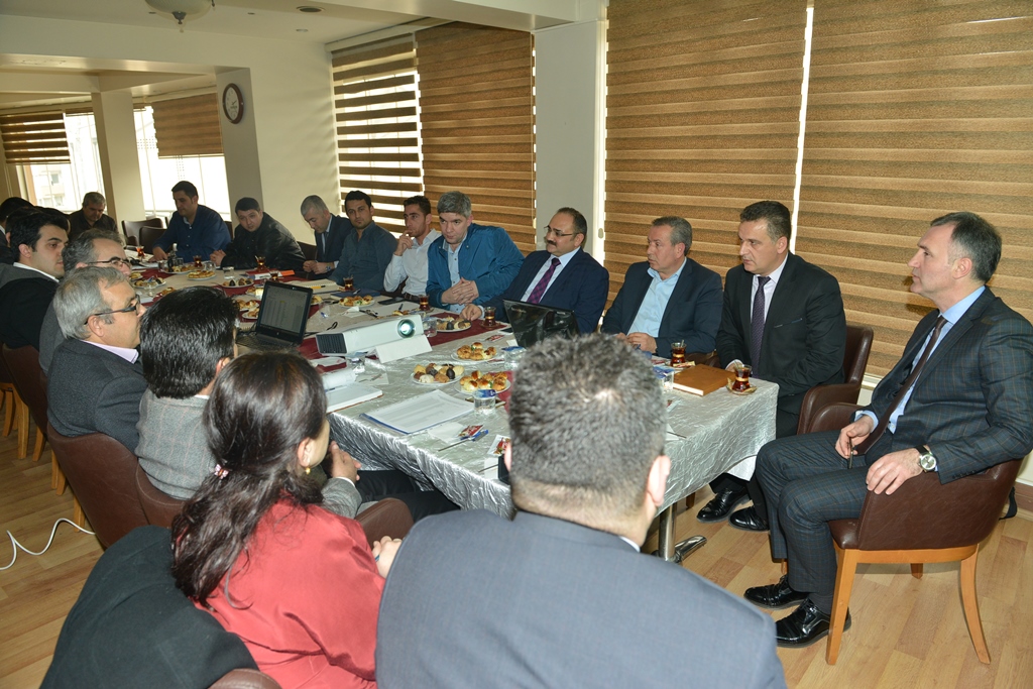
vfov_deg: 53.1
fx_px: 689
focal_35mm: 24
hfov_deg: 73.7
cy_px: 344
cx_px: 516
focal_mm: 24
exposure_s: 1/60
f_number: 5.6
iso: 1000
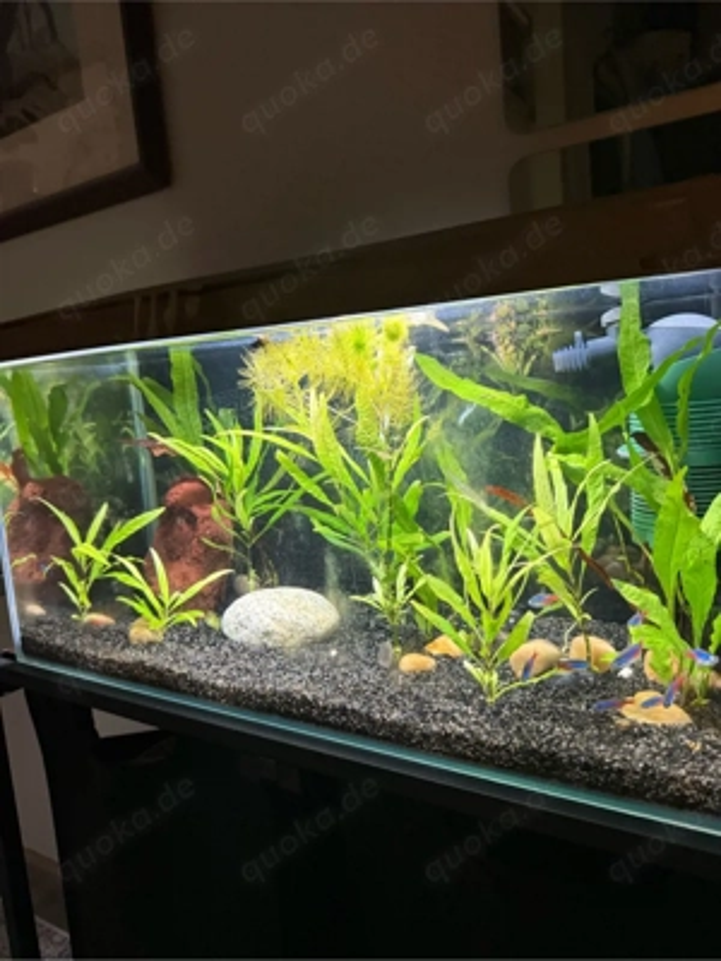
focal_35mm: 24
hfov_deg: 56.8
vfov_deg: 71.6
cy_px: 480
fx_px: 667
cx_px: 360
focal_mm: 6.76
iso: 500
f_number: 1.78
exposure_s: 1/50
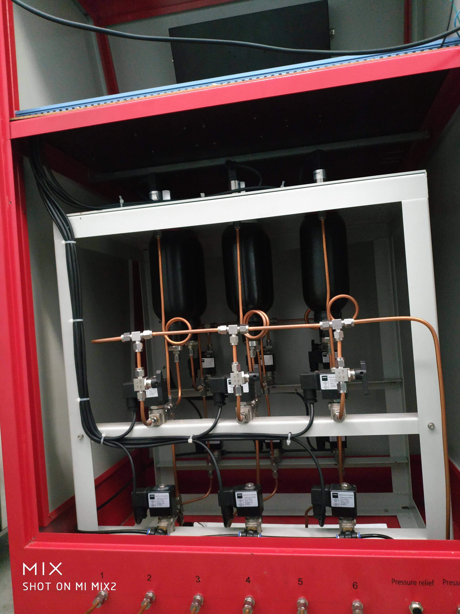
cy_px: 307
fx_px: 567
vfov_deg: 56.8
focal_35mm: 32
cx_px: 230
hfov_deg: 44.2
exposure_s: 1/12
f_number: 2
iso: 3170
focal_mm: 4.5
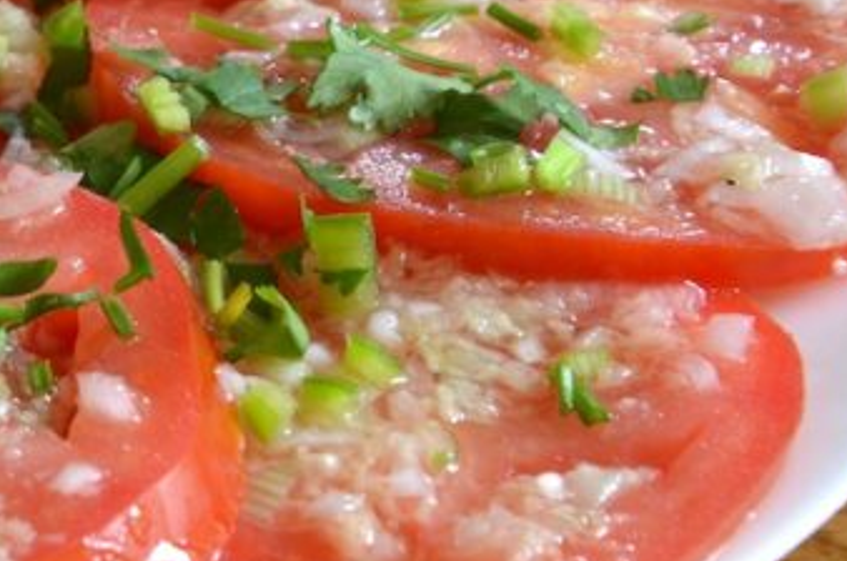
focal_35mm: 205
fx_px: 4803
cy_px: -20
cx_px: -363
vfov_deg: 6.7
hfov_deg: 9.8
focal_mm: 45
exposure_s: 1/2
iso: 125
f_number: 9
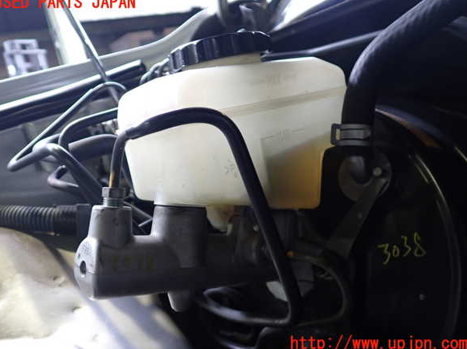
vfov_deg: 45.4
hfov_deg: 58.4
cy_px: 173
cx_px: 231
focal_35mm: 31
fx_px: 418
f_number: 2.3
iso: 320
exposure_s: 1/30
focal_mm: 5.4
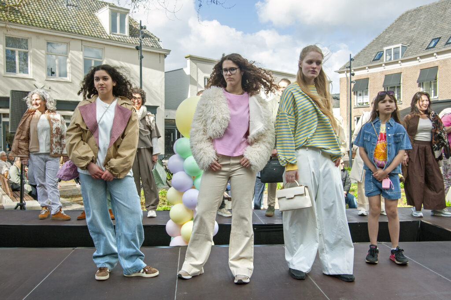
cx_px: 226
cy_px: 150
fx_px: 376
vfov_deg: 43.5
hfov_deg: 62.0
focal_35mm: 30
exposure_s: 1/500
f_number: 11
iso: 500
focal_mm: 30
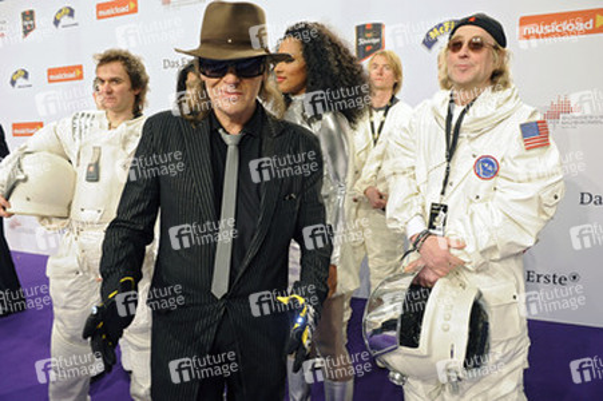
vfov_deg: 42.3
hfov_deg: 60.3
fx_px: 519
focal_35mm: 31
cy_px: 200
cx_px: 302
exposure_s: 1/320
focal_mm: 31
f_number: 5
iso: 2000
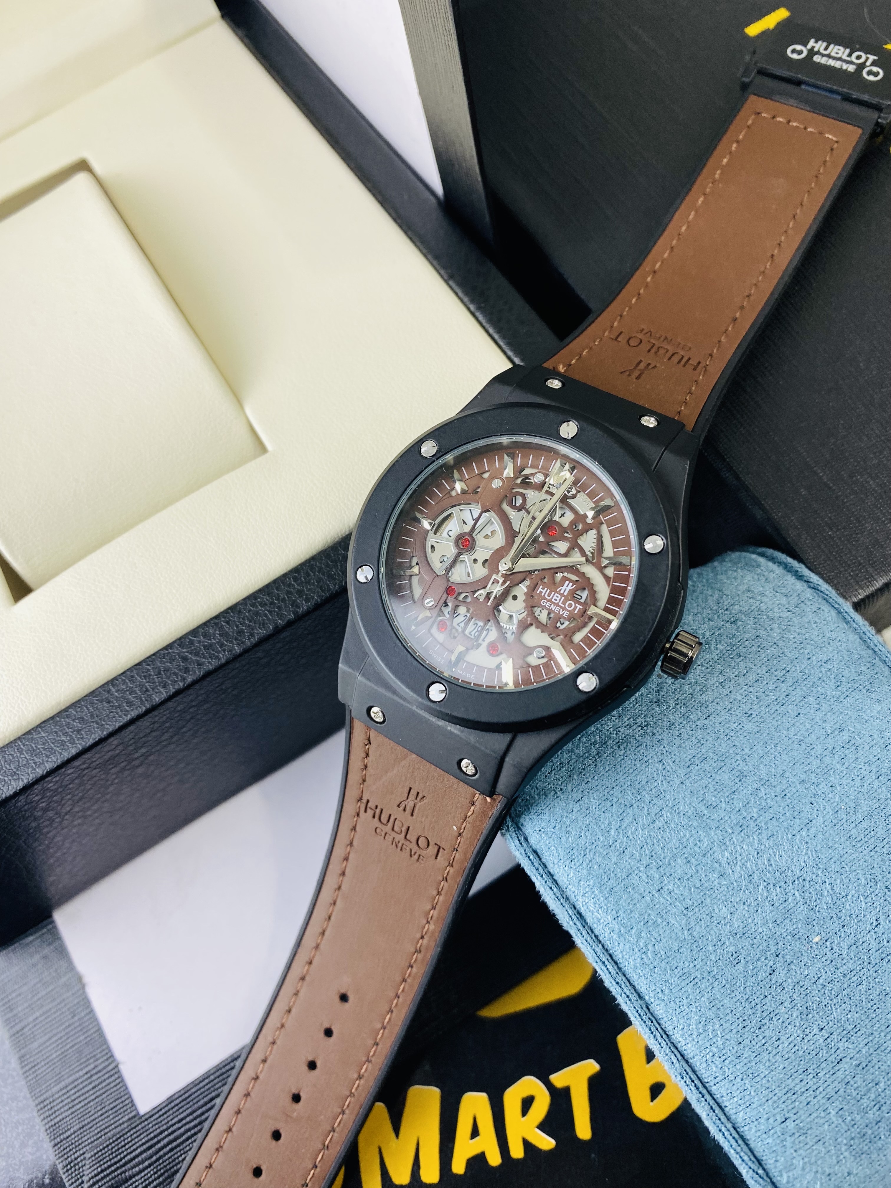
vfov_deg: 69.4
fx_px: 858
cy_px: 594
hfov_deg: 54.9
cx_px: 446
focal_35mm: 25
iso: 64
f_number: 1.8
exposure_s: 1/100
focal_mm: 4.25
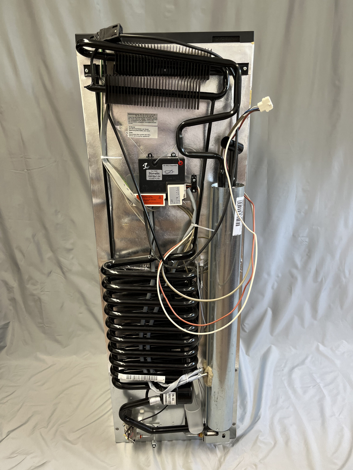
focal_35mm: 26
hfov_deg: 53.1
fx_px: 354
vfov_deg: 67.3
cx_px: 176
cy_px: 235
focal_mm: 5.1
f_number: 1.6
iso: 125
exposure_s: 1/100
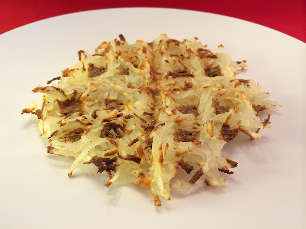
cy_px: 114
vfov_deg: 46.8
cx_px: 153
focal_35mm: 30
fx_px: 265
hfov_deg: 60.0
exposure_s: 1/60
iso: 40
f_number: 2.2
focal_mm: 4.12
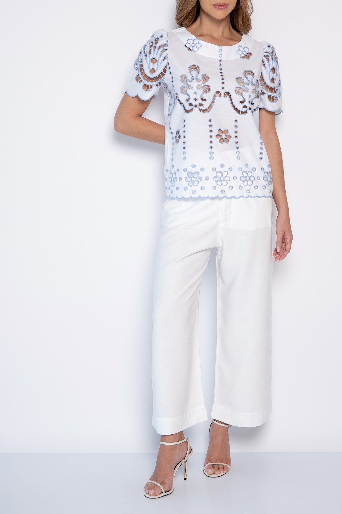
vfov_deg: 31.8
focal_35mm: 63
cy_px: 210
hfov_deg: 21.5
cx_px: 206
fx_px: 899
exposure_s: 1/160
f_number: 4.5
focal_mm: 52
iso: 250
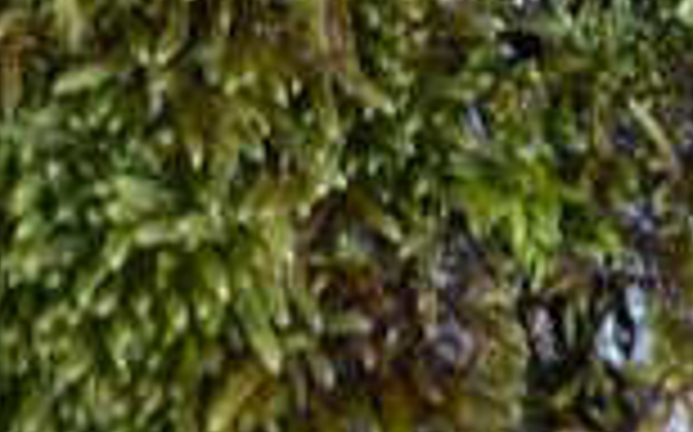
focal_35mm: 229
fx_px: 4322
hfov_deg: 9.1
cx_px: 29
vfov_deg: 5.2
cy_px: -1152
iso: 400
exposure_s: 1/100
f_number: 5
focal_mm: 20
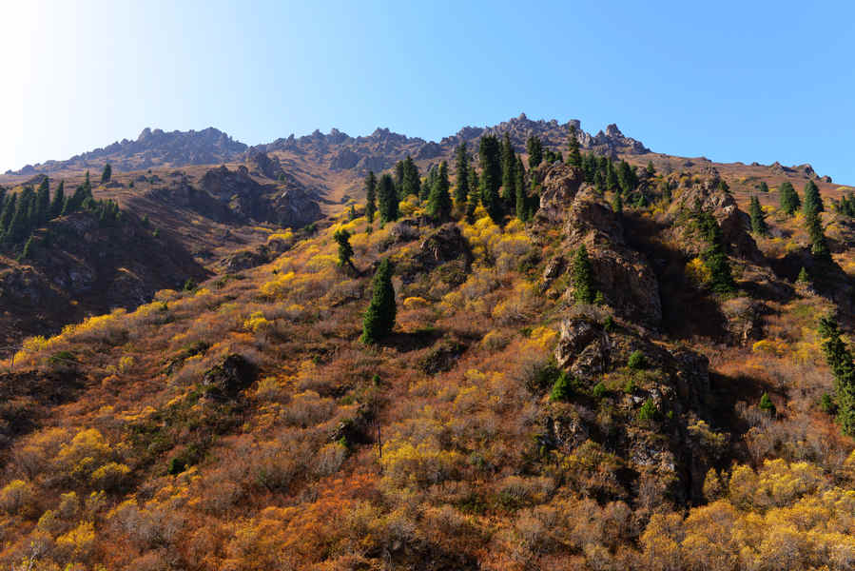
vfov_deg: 42.4
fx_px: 736
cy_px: 286
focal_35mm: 31
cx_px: 428
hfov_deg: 60.3
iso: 250
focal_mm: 31
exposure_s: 1/250
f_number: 8
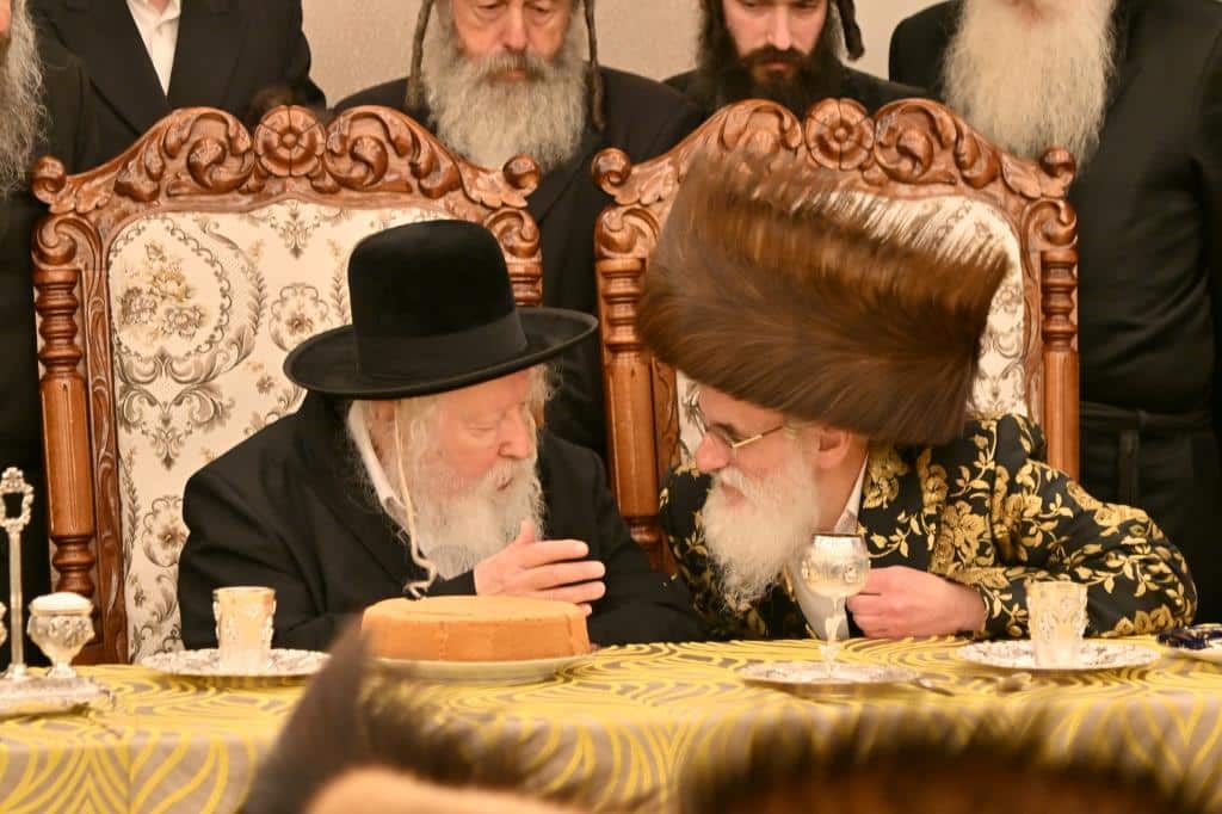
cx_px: 611
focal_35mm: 180
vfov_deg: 7.6
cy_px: 407
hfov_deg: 11.4
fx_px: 6108
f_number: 4
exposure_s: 1/160
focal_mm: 120
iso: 320
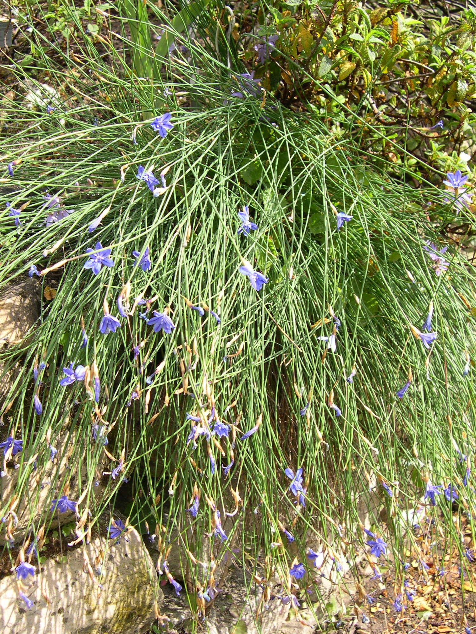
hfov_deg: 37.7
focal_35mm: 38
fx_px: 696
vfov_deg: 49.0
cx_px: 238
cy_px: 317
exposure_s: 1/554
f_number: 2.8
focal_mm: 8
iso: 100
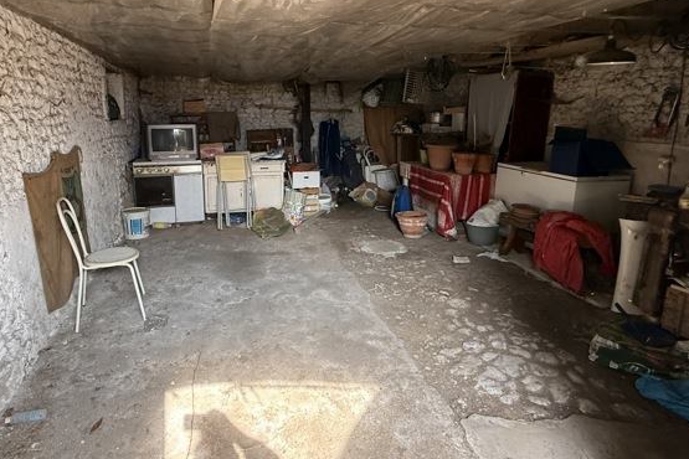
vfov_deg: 58.8
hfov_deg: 81.0
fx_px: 402
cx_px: 310
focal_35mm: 21
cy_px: 176
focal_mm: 2.22
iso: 400
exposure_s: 1/85
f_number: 2.2
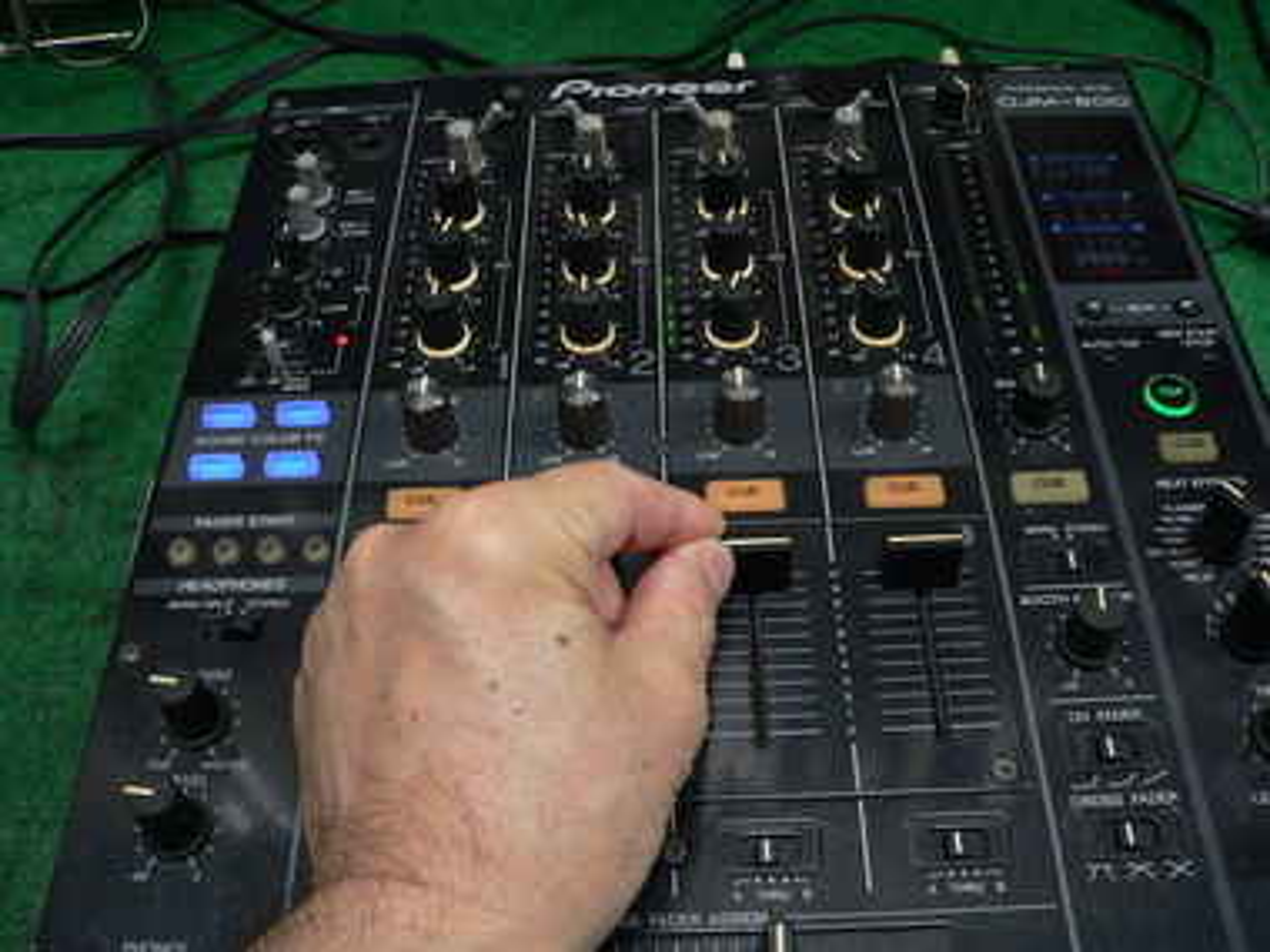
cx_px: 635
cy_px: 476
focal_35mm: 36
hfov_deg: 51.4
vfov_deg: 39.7
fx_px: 1321
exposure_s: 1/30
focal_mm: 6
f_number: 2.8
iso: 200
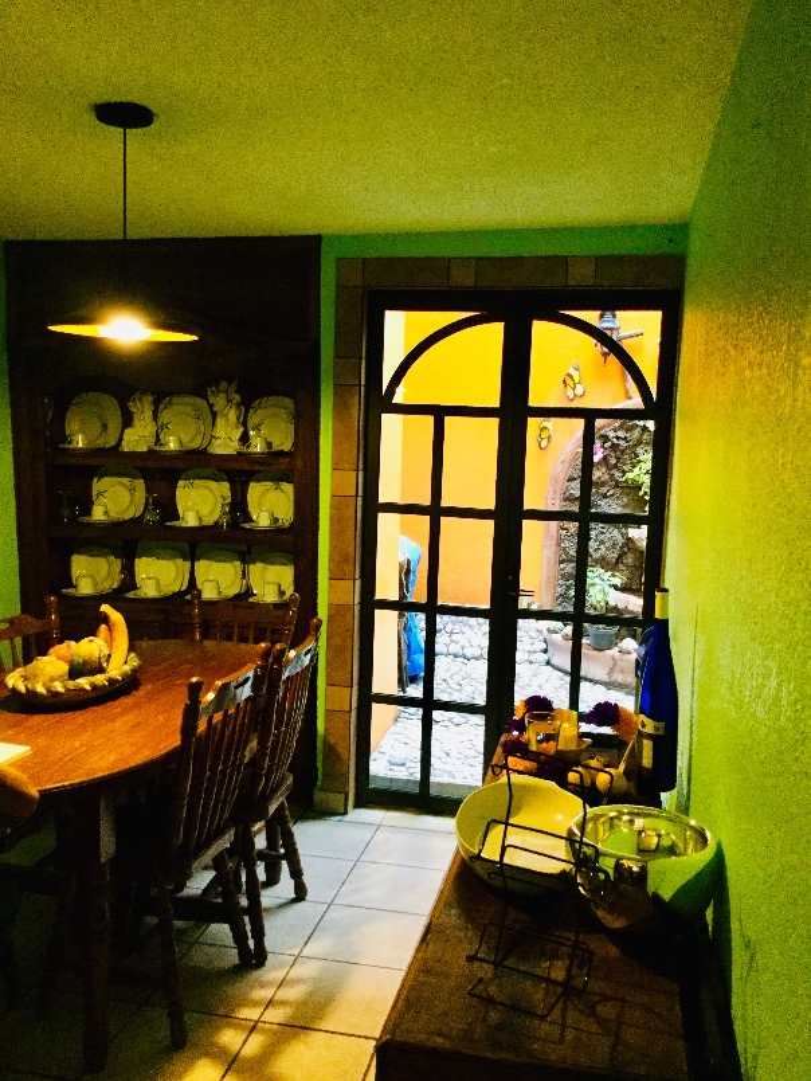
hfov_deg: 45.5
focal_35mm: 31
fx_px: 968
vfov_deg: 58.3
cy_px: 540
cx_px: 406
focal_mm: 3.3
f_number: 2.4
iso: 200
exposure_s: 1/30
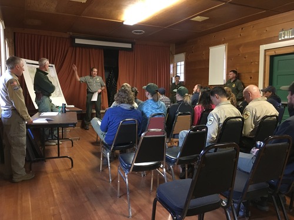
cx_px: 147
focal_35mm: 29
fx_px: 246
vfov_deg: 48.2
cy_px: 110
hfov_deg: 61.7
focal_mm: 4.15
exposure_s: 1/17
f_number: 2.2
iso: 200
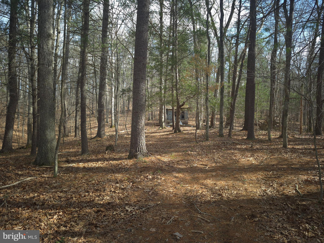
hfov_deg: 73.9
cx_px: 162
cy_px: 122
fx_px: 215
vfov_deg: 58.9
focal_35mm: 23
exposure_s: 1/190
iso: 25
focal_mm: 5.4
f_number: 1.8
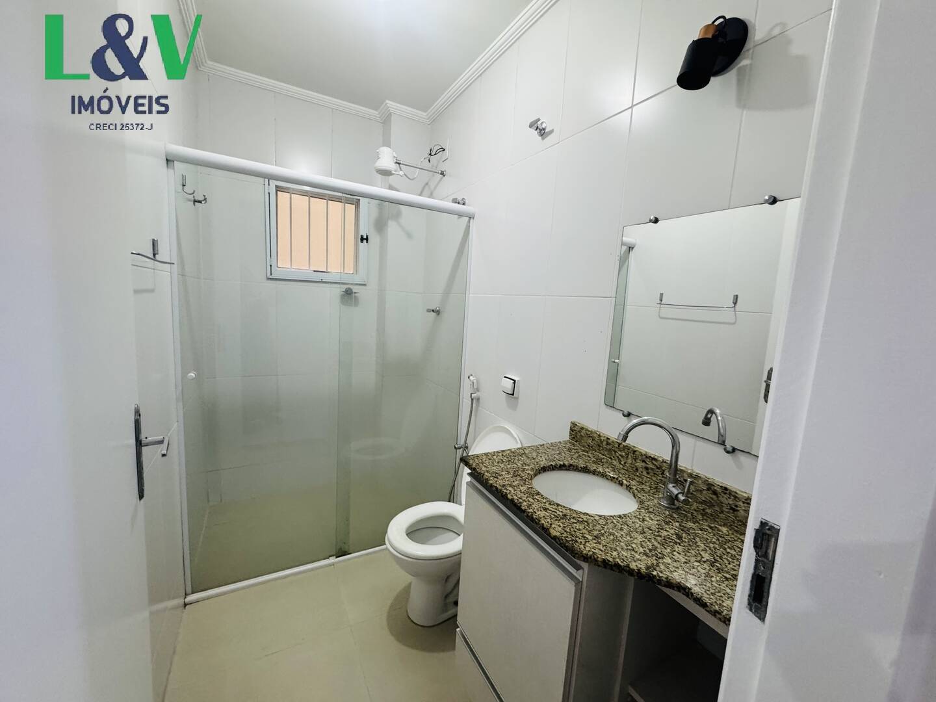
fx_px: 379
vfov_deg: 85.7
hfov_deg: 102.1
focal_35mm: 14
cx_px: 468
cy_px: 351
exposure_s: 1/60
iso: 250
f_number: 2.2
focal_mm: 2.22
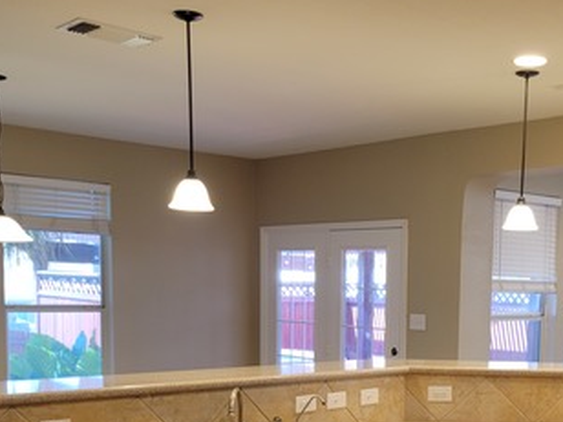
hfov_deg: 35.0
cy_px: 389
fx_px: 878
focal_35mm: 54
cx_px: 398
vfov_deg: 26.1
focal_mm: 5.4
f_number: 1.8
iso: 200
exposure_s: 1/59
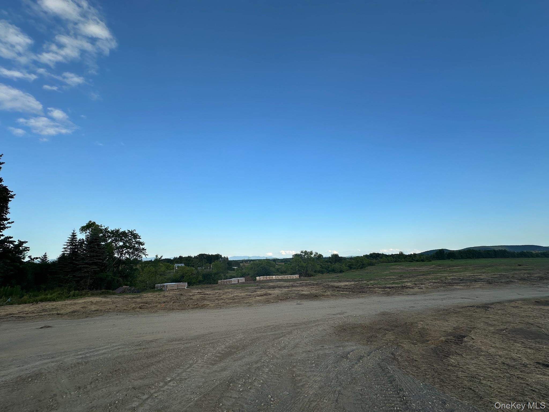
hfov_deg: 102.1
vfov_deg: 85.7
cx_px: 274
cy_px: 206
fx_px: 222
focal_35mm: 14
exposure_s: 1/1689
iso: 50
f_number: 2.2
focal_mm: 2.22
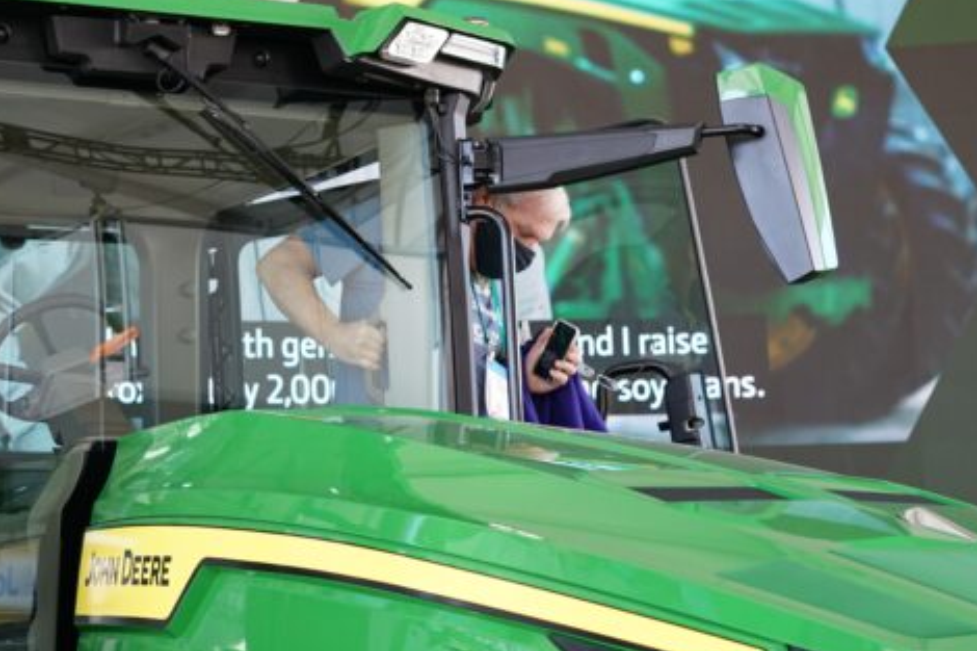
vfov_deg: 12.6
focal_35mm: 109
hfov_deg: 18.5
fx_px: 2957
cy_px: 382
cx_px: 156
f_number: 4
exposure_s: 1/160
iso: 640
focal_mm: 50
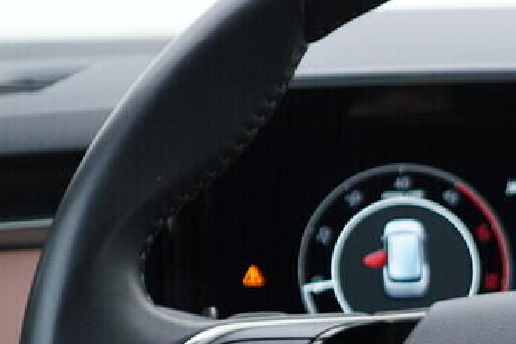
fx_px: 2135
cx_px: 691
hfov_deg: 13.2
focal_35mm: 149
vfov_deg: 9.1
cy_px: 415
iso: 160
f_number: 2.8
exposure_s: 1/40
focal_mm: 24
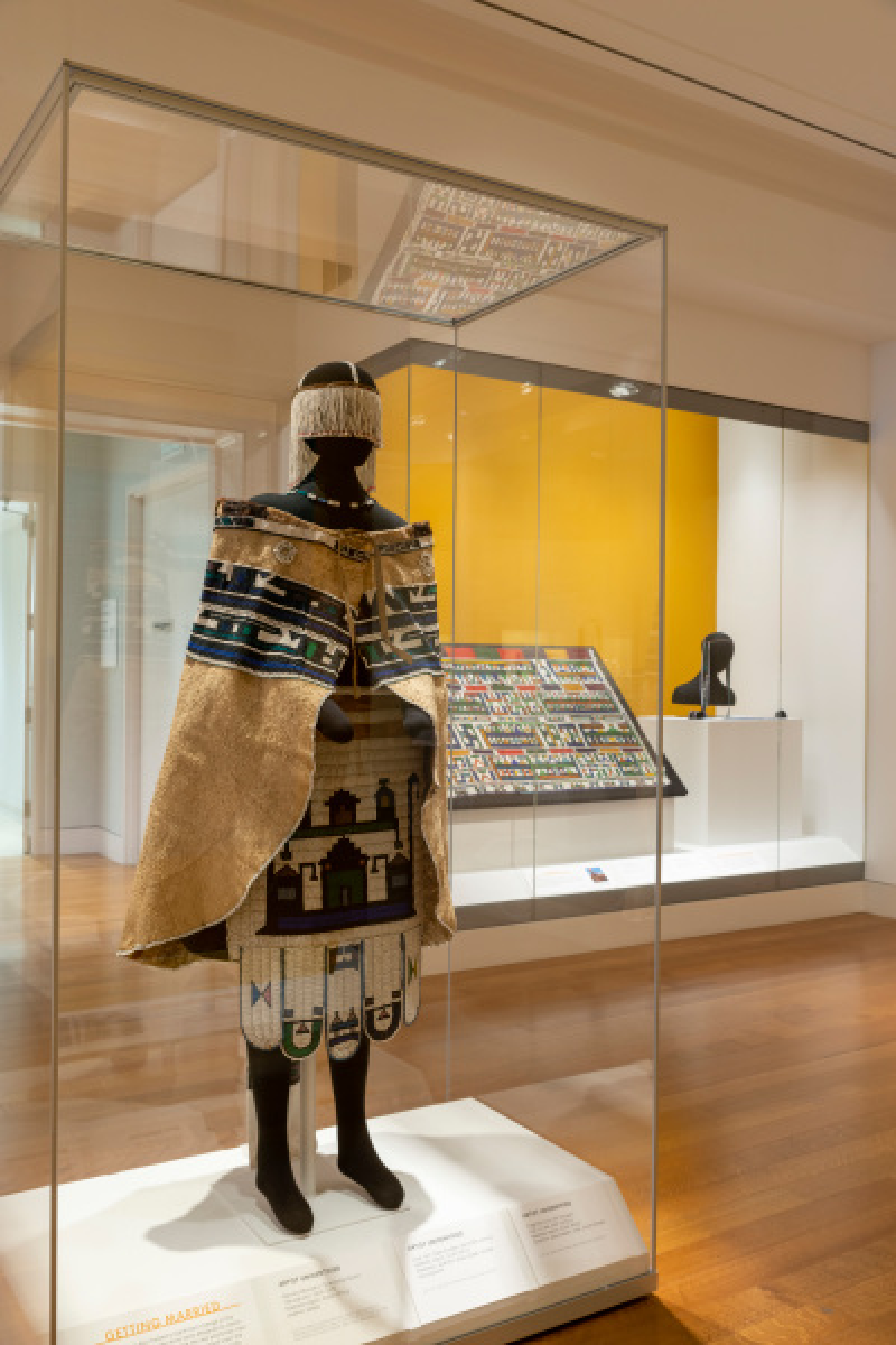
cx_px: 448
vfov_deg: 55.8
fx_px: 1269
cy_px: 672
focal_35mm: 34
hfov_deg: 38.9
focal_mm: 34
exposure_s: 1/1.67
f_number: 8
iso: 400
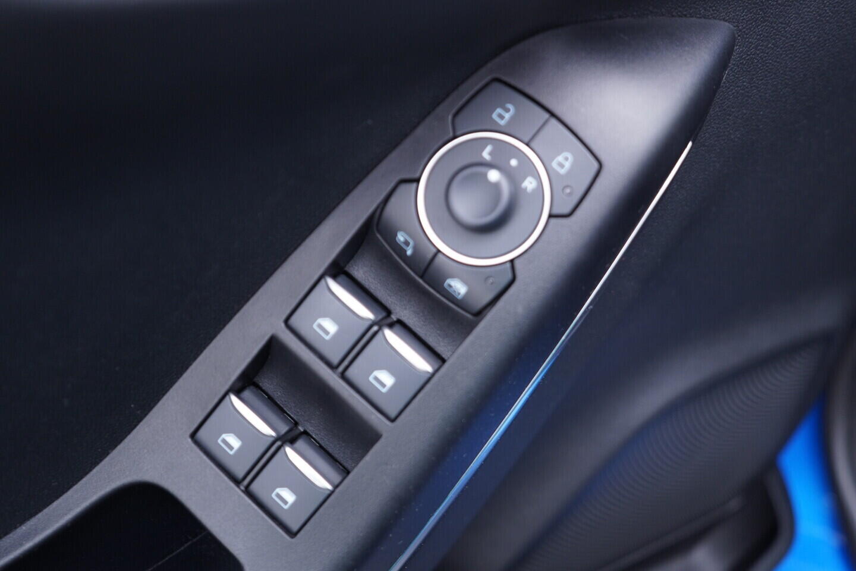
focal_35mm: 36
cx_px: 428
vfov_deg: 36.9
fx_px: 856
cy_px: 286
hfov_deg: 53.1
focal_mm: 24
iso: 320
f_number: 2.8
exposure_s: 1/40
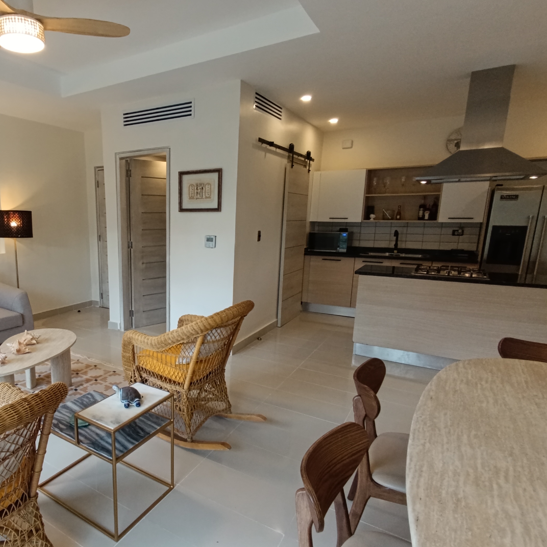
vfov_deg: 69.5
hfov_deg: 66.7
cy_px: 297
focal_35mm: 22
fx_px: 393
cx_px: 160
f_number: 2.2
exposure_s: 1/50
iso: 200
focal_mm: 1.65
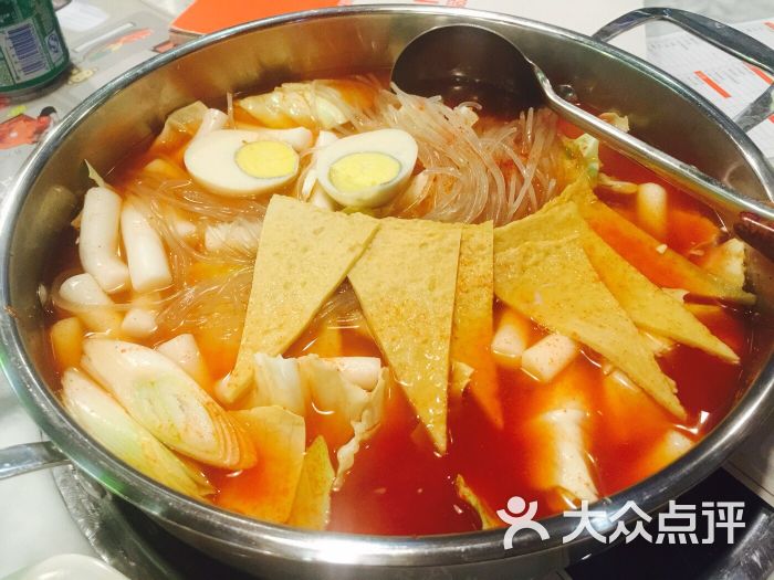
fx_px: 648
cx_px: 387
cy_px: 290
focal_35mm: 29
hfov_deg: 61.7
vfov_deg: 48.2
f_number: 2.2
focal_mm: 4.15
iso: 125
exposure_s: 1/17
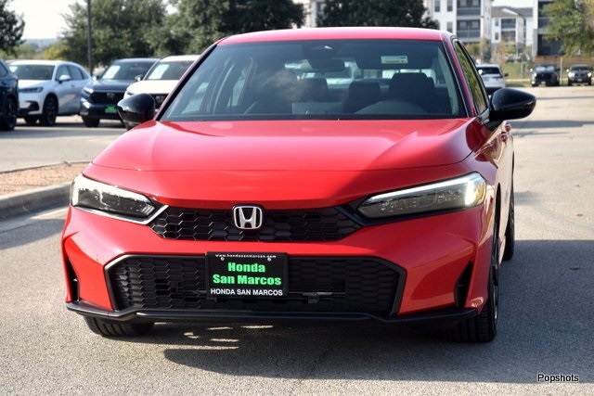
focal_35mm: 84
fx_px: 1386
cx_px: 297
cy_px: 198
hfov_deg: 24.2
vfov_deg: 16.3
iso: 200
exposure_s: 1/640
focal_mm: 56
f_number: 6.3
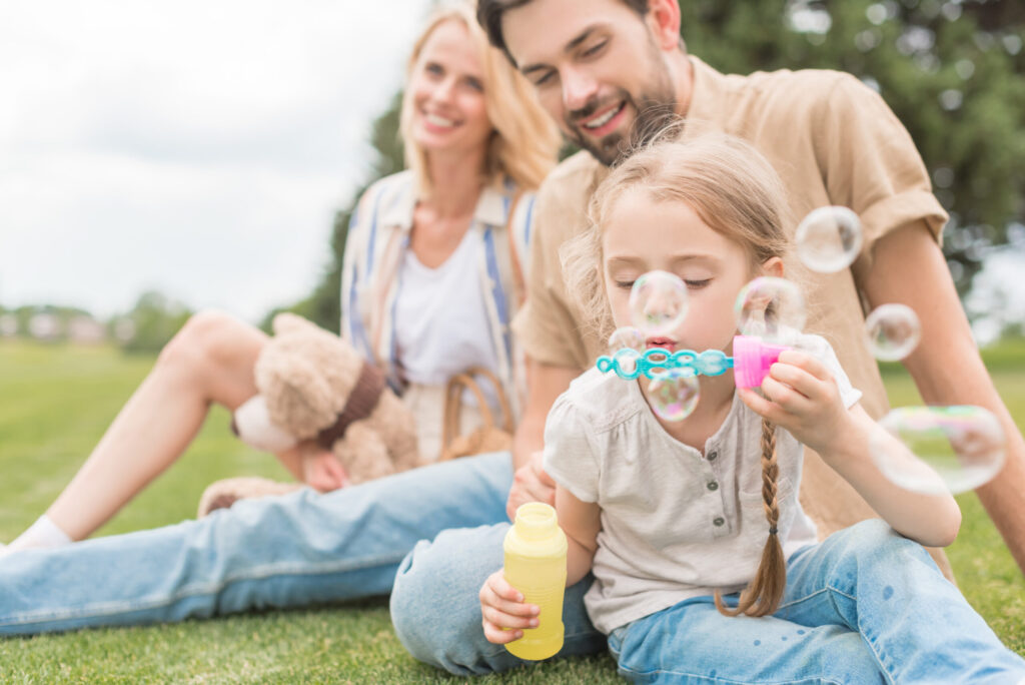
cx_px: 512
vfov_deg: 27.0
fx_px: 1424
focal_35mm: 50
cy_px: 342
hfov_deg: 39.6
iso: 320
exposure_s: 1/2500
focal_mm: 50
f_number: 2.8
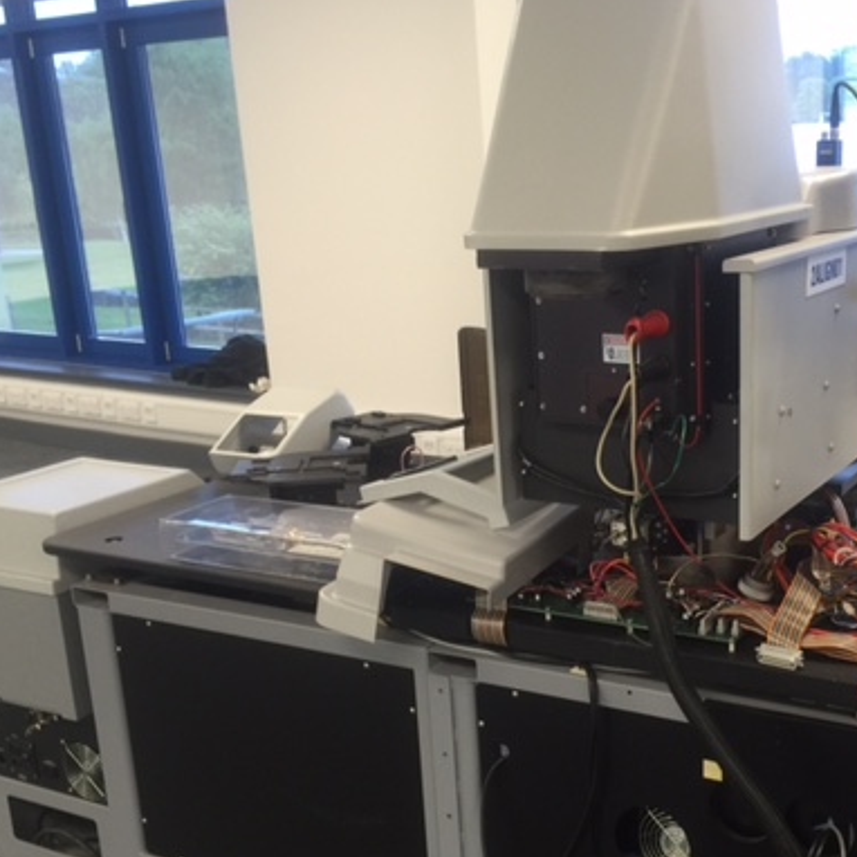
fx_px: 1204
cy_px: 518
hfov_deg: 38.5
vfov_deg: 39.0
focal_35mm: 43
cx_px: 597
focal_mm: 4.15
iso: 40
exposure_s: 1/17
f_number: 2.2
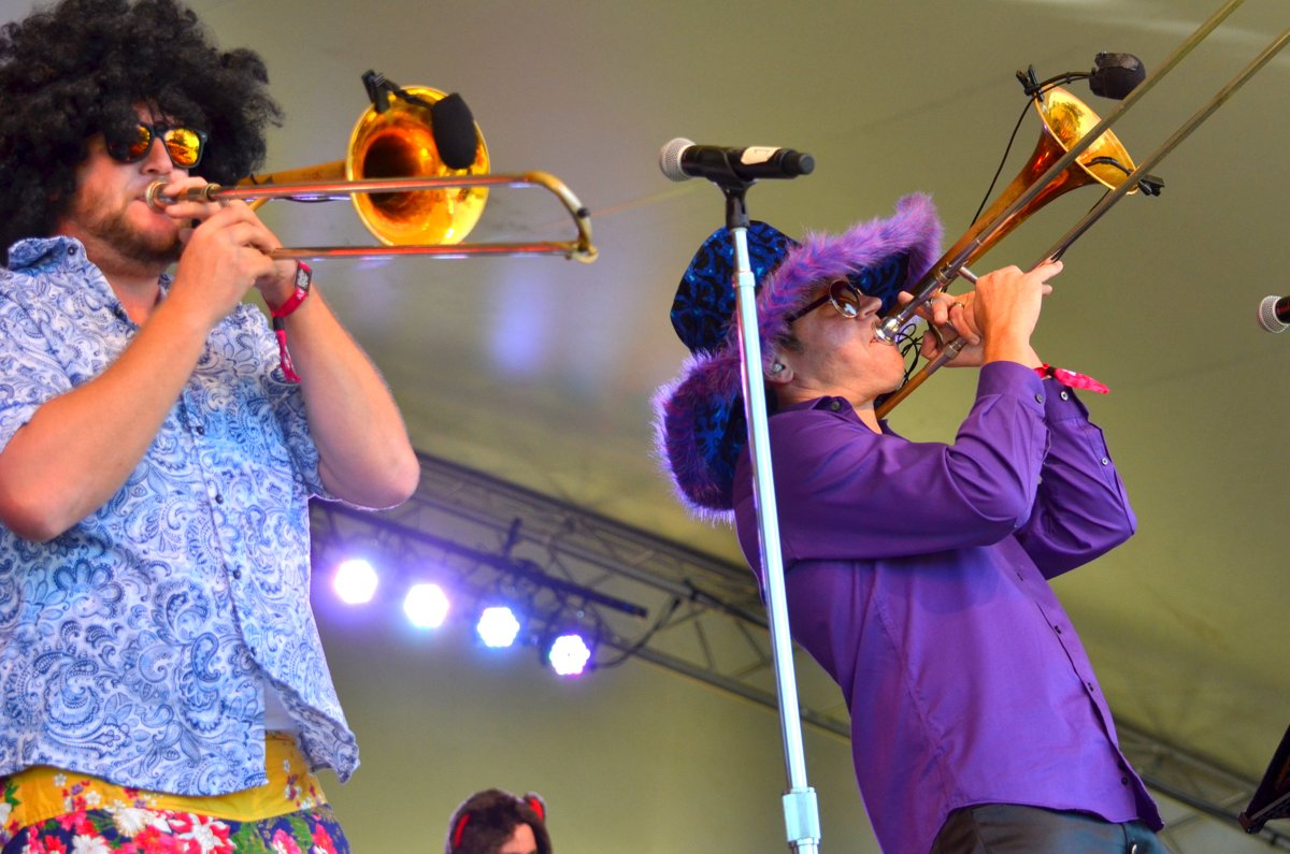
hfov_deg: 18.2
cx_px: 645
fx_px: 4023
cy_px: 427
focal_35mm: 112
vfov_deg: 12.1
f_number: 4.5
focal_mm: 75
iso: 500
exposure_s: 1/1000
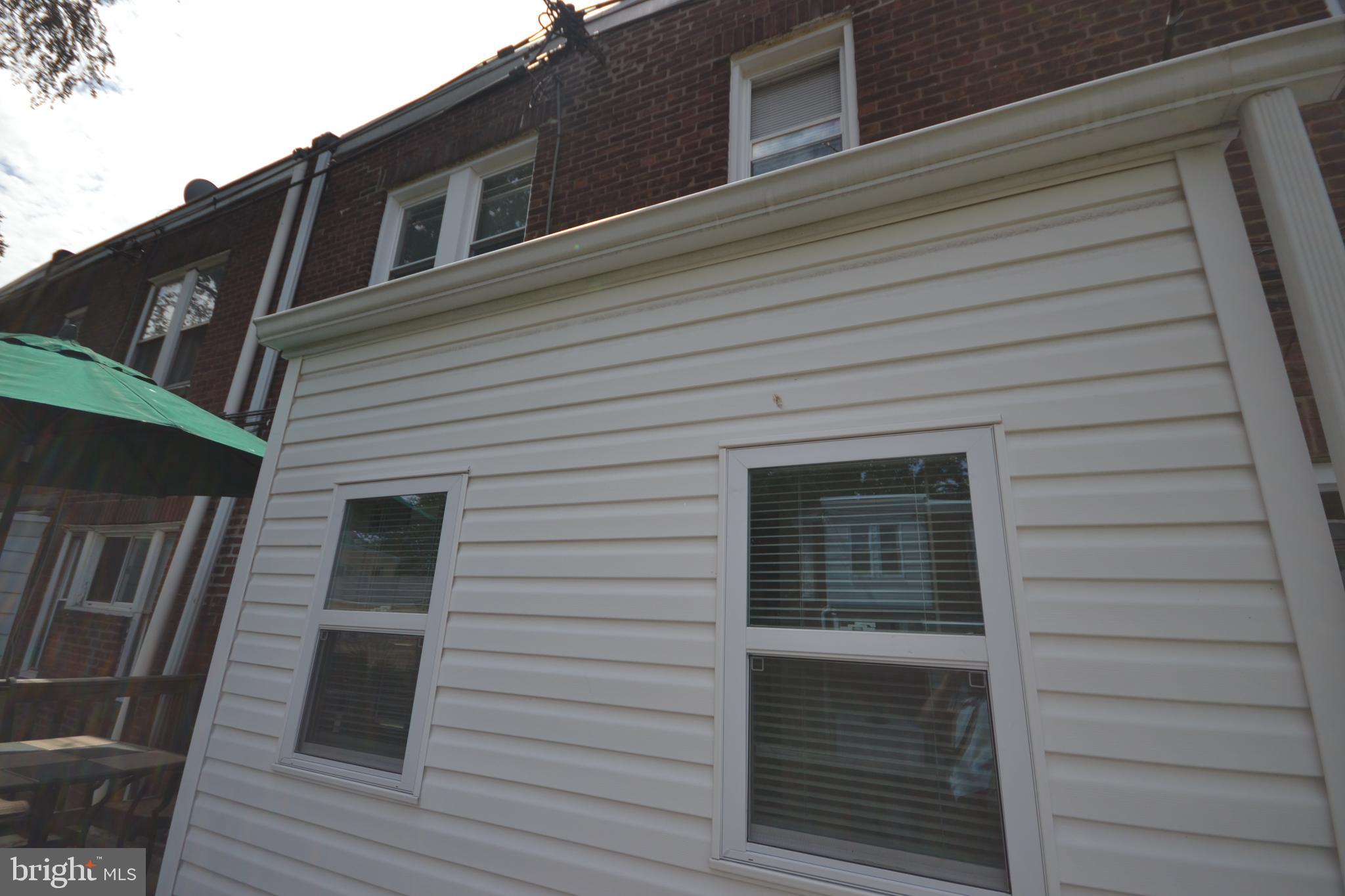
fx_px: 560
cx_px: 672
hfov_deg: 100.4
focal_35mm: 15
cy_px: 448
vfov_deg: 77.3
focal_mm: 10
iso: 100
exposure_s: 1/800
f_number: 4
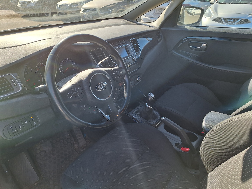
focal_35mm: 23
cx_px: 126
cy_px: 94
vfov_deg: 58.9
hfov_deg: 73.9
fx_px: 167
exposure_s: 1/275
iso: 40
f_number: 1.8
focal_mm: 5.54
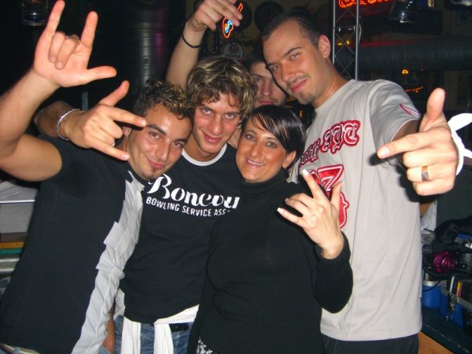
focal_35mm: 38
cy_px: 177
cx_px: 236
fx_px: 518
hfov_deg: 49.0
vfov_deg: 37.7
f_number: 2.8
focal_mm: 7.9
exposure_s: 1/60
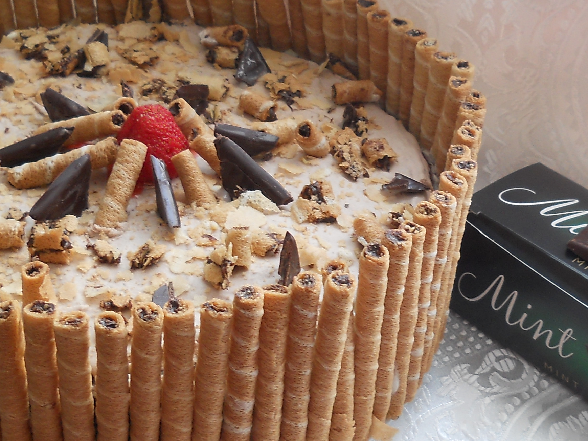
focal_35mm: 77
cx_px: 332
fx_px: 1308
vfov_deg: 19.1
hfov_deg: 25.3
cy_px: 230
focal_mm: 6.72
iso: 125
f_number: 3.1
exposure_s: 1/30
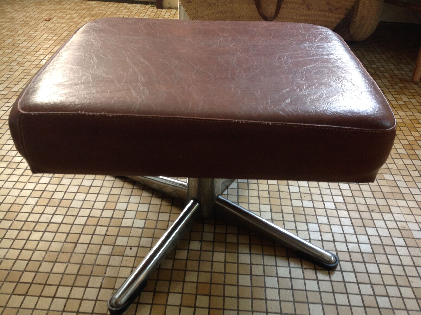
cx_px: 210
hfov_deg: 52.7
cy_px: 158
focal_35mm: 35
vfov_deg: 40.6
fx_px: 425
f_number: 2.4
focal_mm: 4.28
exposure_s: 1/15
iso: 80
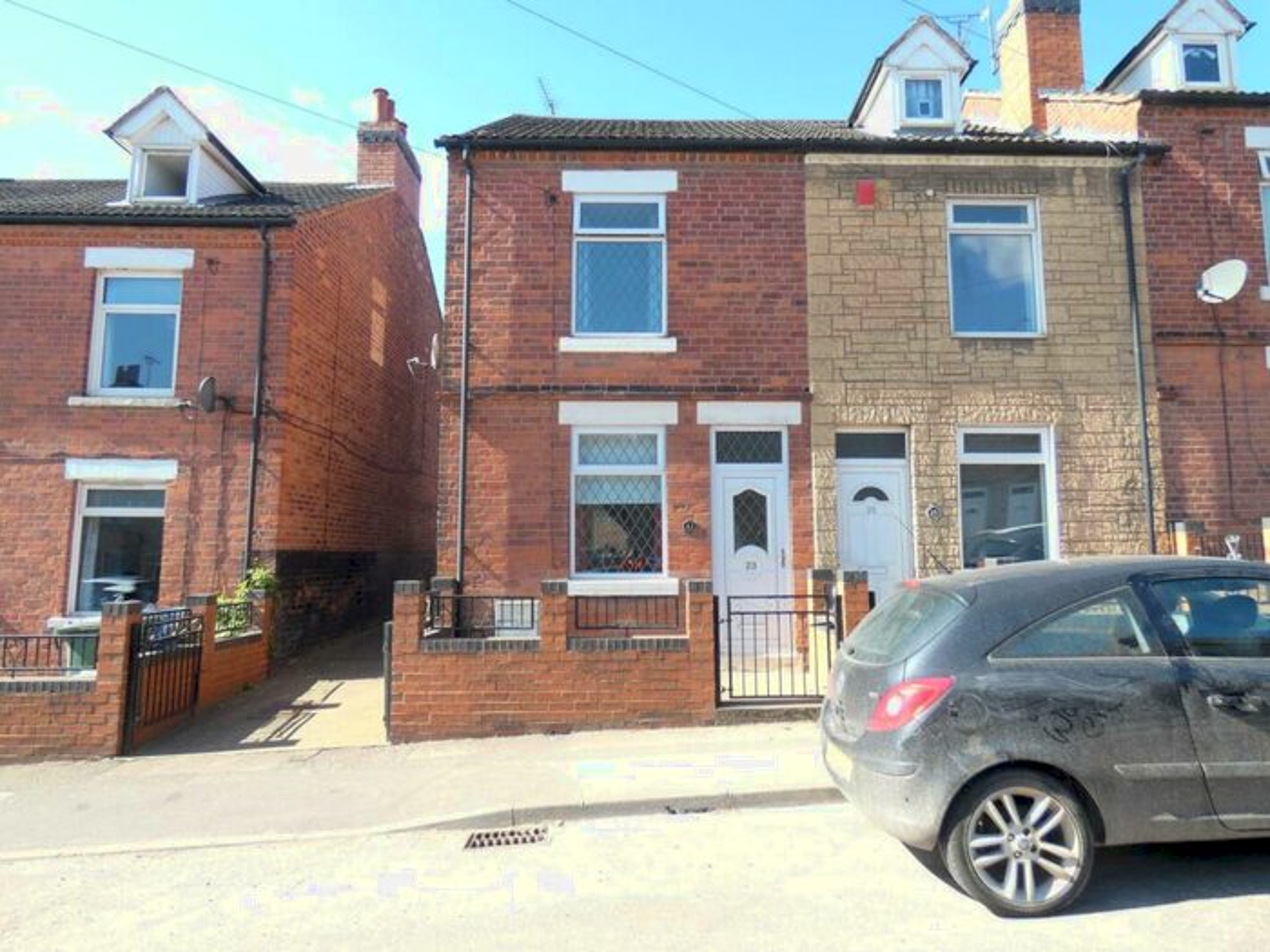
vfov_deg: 66.0
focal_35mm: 20
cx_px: 635
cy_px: 476
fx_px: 734
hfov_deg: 81.7
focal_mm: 3.6
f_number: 2.8
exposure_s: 1/320
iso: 80
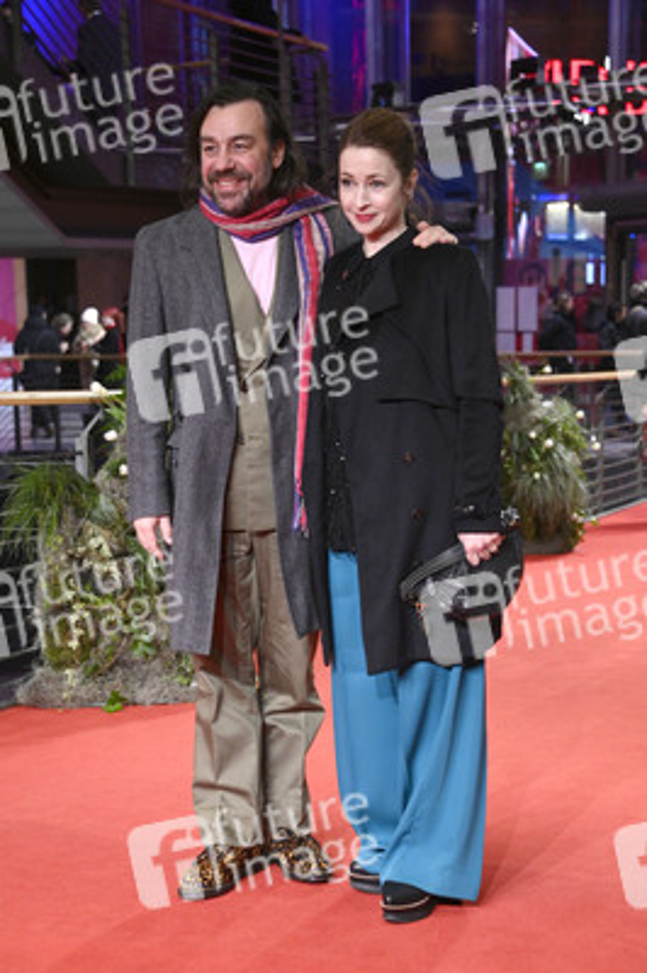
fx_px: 1836
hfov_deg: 20.0
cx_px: 324
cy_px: 486
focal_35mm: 68
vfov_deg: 29.7
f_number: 5
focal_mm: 68
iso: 5000
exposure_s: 1/250
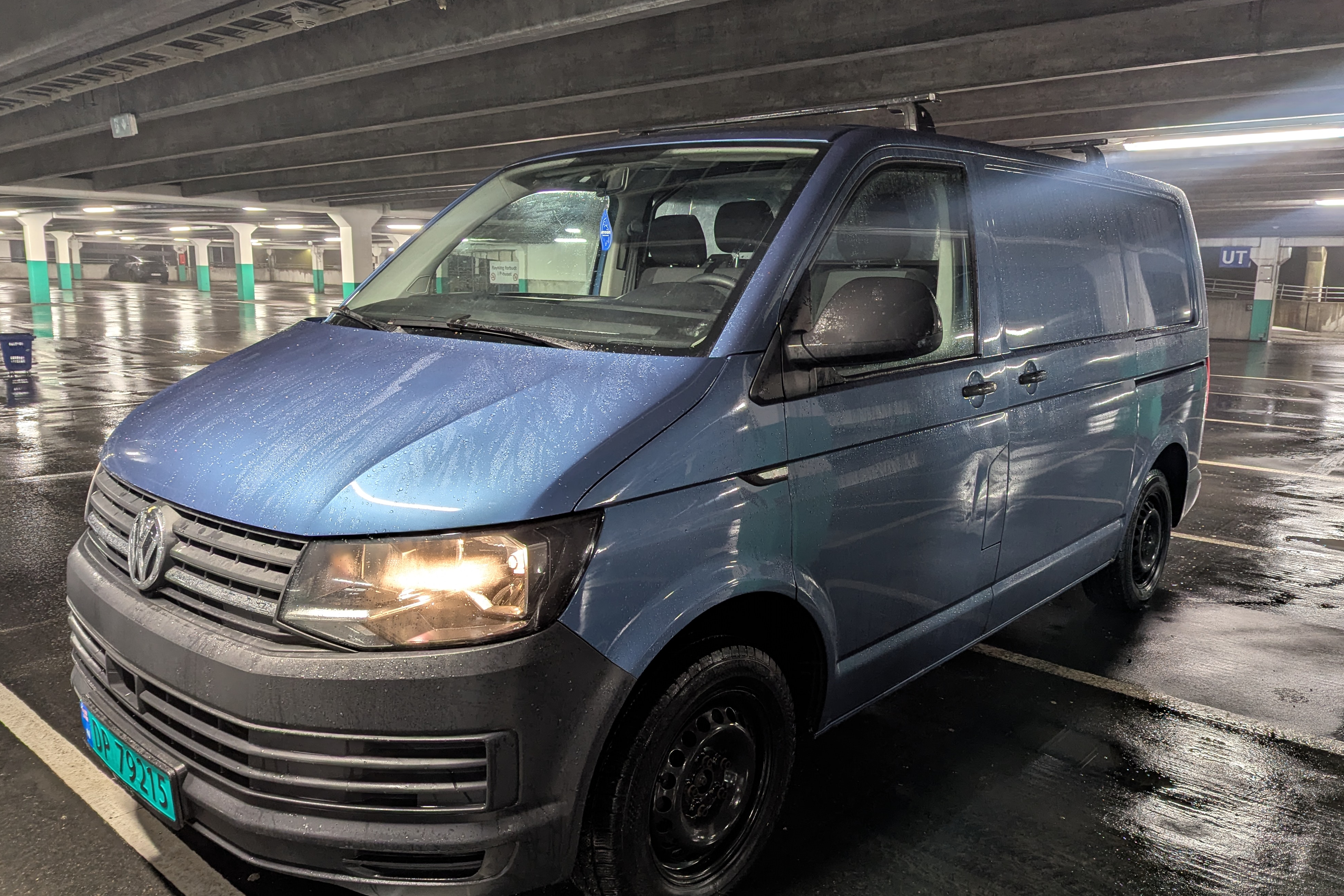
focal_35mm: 26
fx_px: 971
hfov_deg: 69.4
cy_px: 452
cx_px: 685
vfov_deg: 49.5
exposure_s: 1/23.8
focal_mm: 6.81
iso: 89
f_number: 1.85
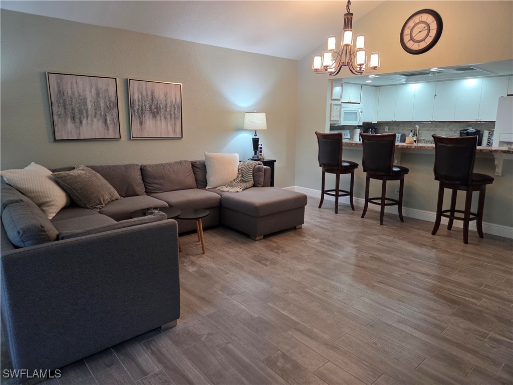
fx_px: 341
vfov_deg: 58.9
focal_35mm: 23
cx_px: 256
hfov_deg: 73.9
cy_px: 192
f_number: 1.8
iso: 320
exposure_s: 1/120
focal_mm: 5.4
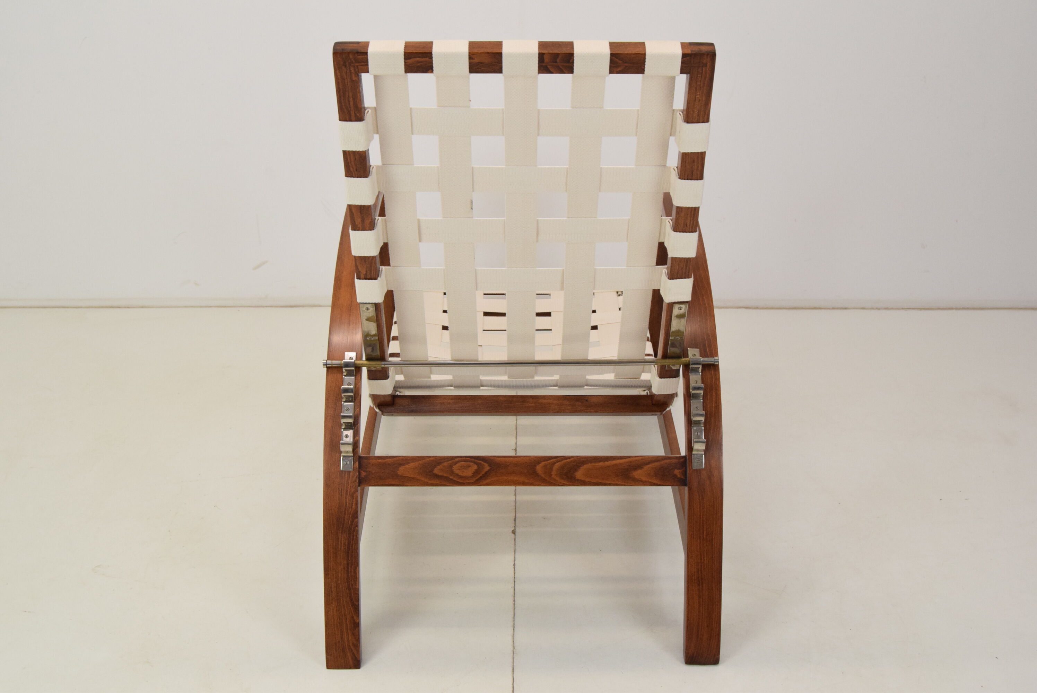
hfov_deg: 43.6
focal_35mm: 45
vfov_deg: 29.9
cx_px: 518
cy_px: 346
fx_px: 1297
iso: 1600
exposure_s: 1/200
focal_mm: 30
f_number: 7.1
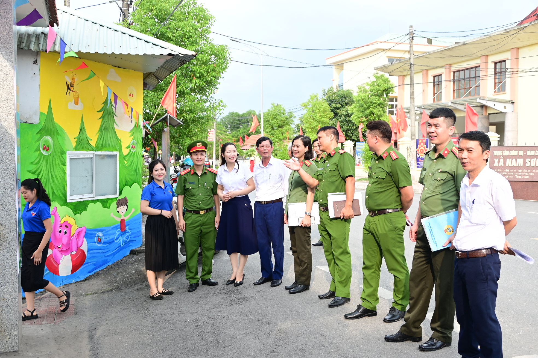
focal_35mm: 39
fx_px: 583
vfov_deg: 34.2
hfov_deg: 49.6
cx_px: 269
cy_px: 179
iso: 125
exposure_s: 1/200
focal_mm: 26
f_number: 4.5
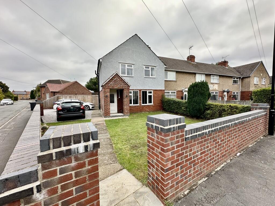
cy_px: 103
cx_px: 138
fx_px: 111
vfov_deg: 85.7
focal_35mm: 14
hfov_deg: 102.1
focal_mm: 2.22
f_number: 2.2
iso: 40
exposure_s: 1/276
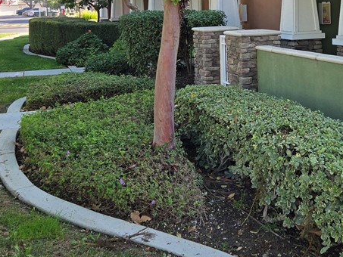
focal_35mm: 52
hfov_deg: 36.1
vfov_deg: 26.9
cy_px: 15
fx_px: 515
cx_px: 249
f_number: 1.8
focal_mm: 5.4
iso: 25
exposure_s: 1/536
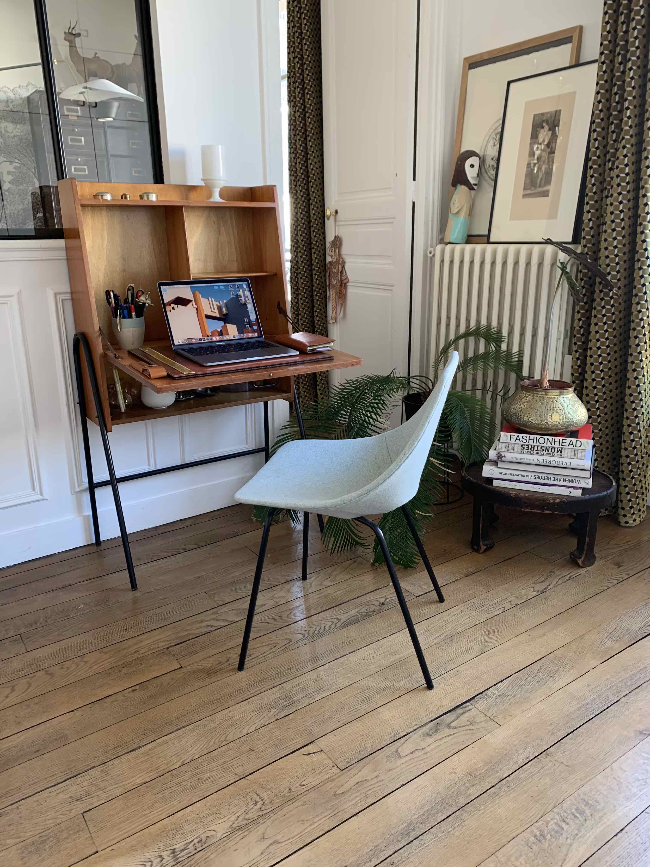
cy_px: 434
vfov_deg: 67.3
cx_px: 325
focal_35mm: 26
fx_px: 651
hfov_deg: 53.1
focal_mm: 4.25
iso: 100
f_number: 1.8
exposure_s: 1/50
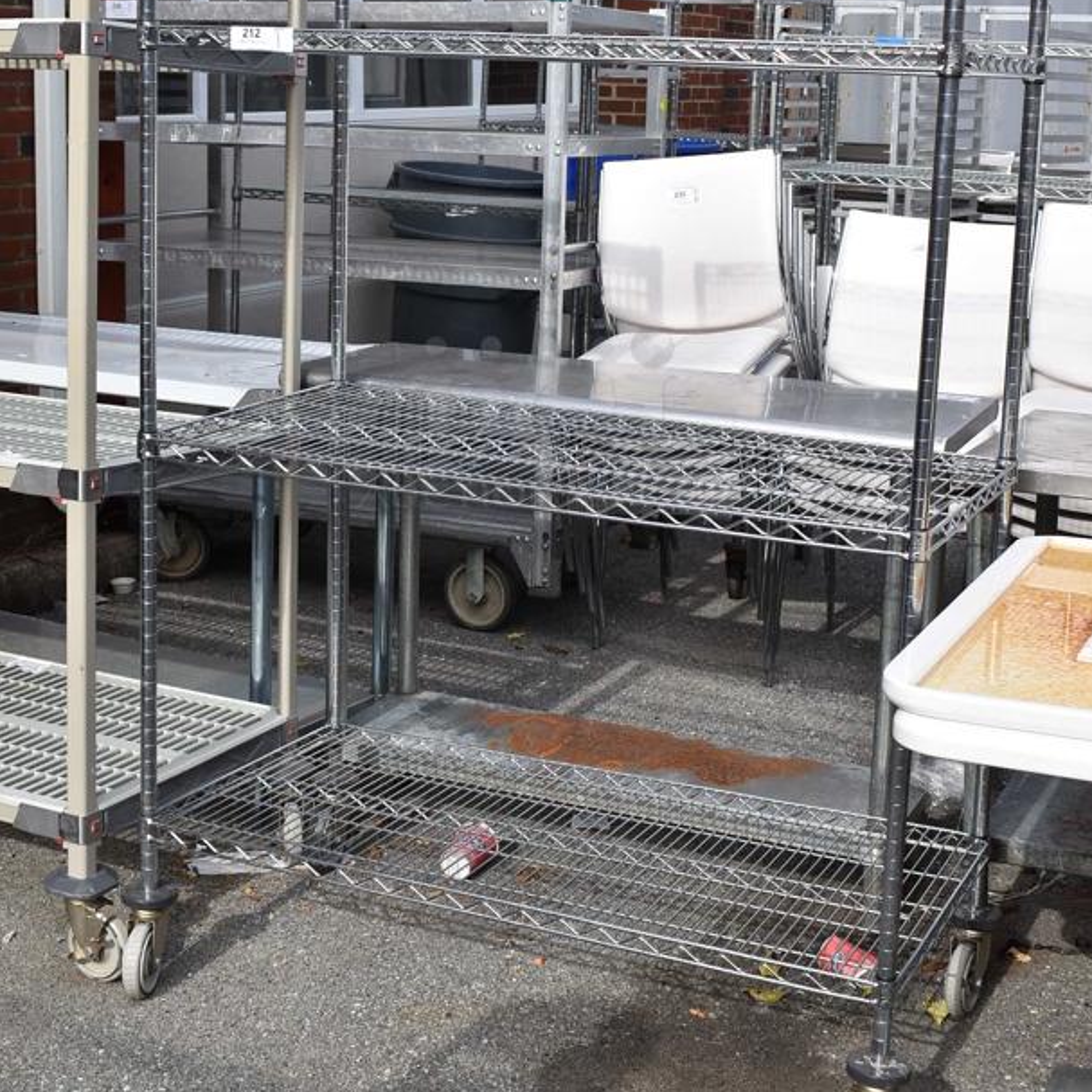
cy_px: 420
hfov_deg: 30.7
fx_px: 1986
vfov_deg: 30.6
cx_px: 547
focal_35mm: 56
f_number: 8
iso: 125
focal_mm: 29
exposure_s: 1/250
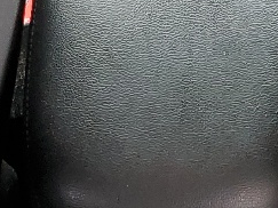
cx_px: 230
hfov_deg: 11.5
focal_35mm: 171
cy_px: -422
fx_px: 1373
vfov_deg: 7.6
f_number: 1.5
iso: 51
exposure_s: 1/60.2
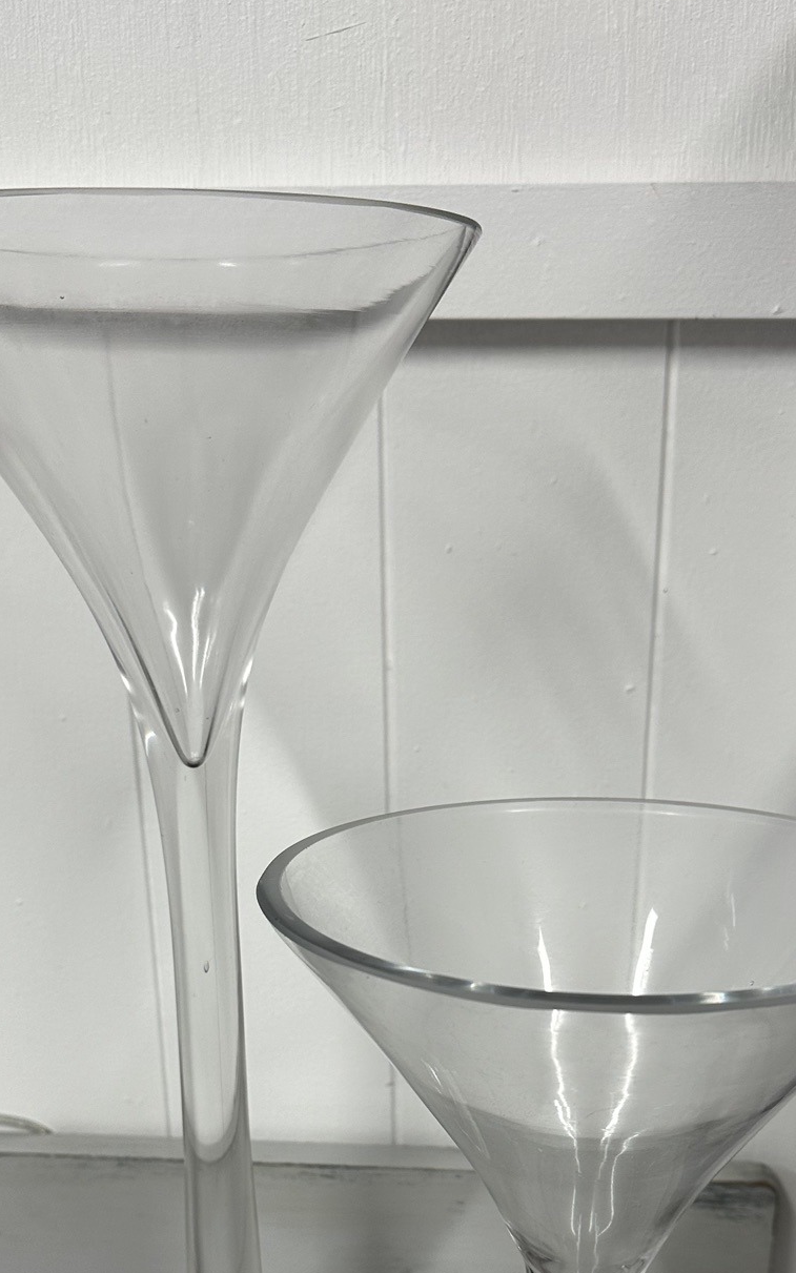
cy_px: 1019
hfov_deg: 30.5
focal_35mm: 42
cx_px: 408
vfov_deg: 44.9
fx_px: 1458
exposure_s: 1/100
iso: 100
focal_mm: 6.86
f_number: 1.78
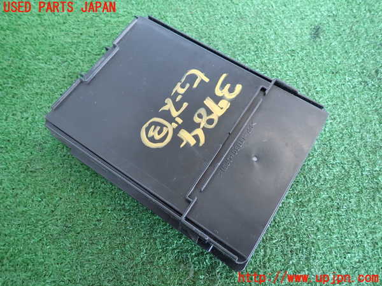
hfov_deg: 69.4
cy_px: 143
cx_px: 191
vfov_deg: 54.9
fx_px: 276
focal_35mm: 25
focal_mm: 4.5
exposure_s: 1/50
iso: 200
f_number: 2
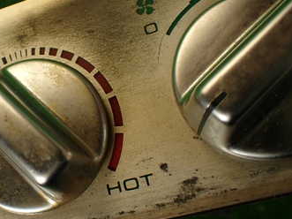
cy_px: 100
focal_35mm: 58
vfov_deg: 25.2
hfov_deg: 31.9
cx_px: 39
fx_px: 489
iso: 100
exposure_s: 1/125
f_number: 2.4
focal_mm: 5.79
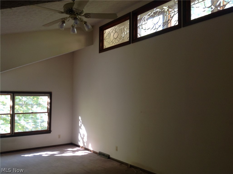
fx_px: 235
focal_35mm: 35
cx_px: 116
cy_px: 87
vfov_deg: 40.6
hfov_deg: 52.7
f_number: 2.4
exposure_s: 1/17
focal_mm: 4.28
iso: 50
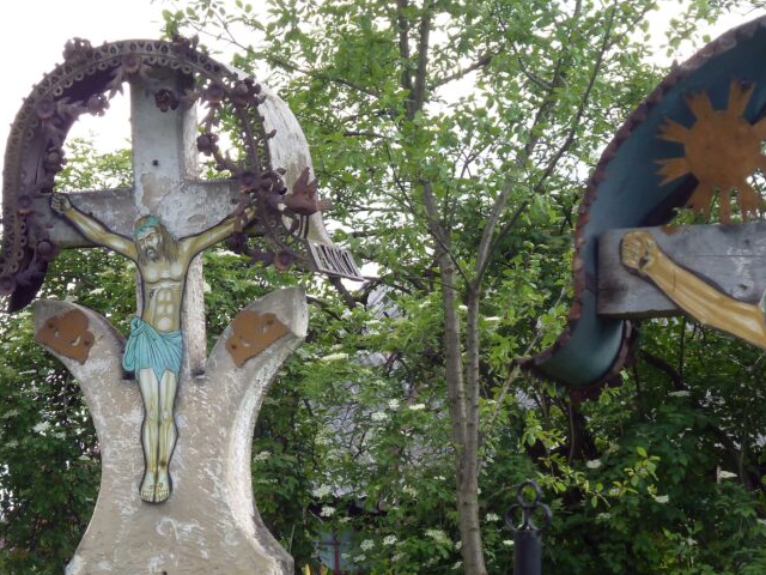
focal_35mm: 192
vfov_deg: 7.7
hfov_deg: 10.3
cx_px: 475
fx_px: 4249
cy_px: 368
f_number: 4.4
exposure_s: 1/80
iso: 80
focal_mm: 21
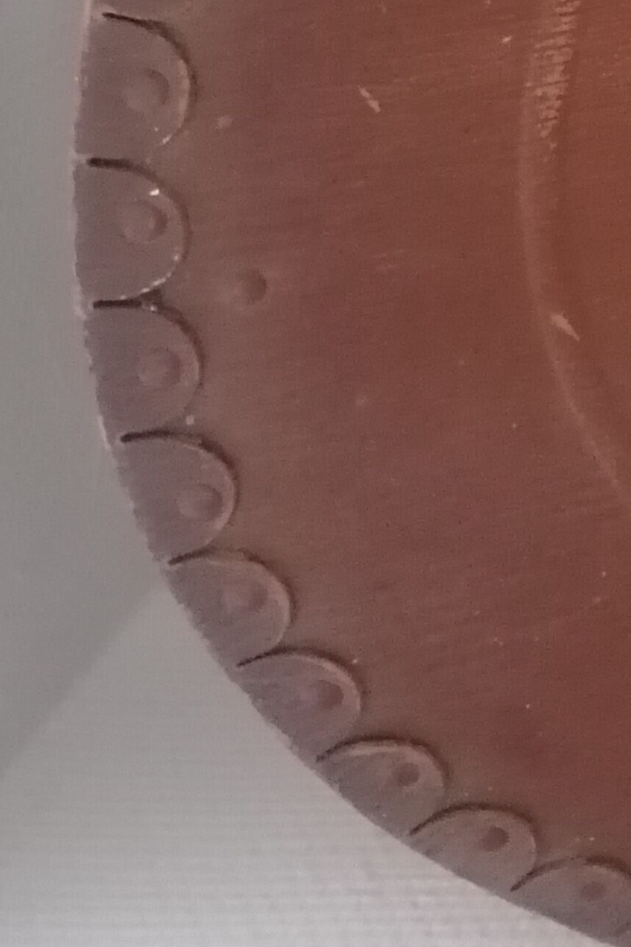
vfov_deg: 22.1
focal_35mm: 87
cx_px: 1024
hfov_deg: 14.4
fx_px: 2287
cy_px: -103
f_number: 1.8
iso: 3200
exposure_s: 1/12.5
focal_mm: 4.75
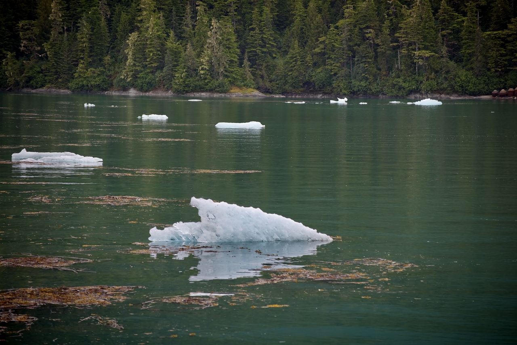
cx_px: 258
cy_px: 172
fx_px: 2226
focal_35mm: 155
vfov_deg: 8.9
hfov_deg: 13.2
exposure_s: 1/320
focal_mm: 155
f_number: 5
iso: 100
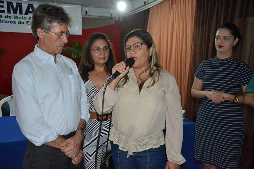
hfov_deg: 59.5
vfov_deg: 41.7
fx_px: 222
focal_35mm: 32
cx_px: 127
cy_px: 84
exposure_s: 1/60
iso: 3200
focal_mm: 21
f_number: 3.8
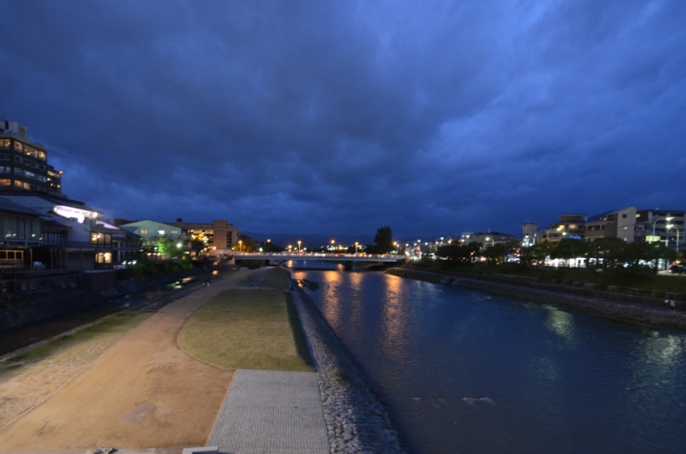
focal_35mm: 21
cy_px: 266
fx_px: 392
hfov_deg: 82.3
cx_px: 336
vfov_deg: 59.8
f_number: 2.8
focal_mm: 11
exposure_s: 1/5
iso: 800
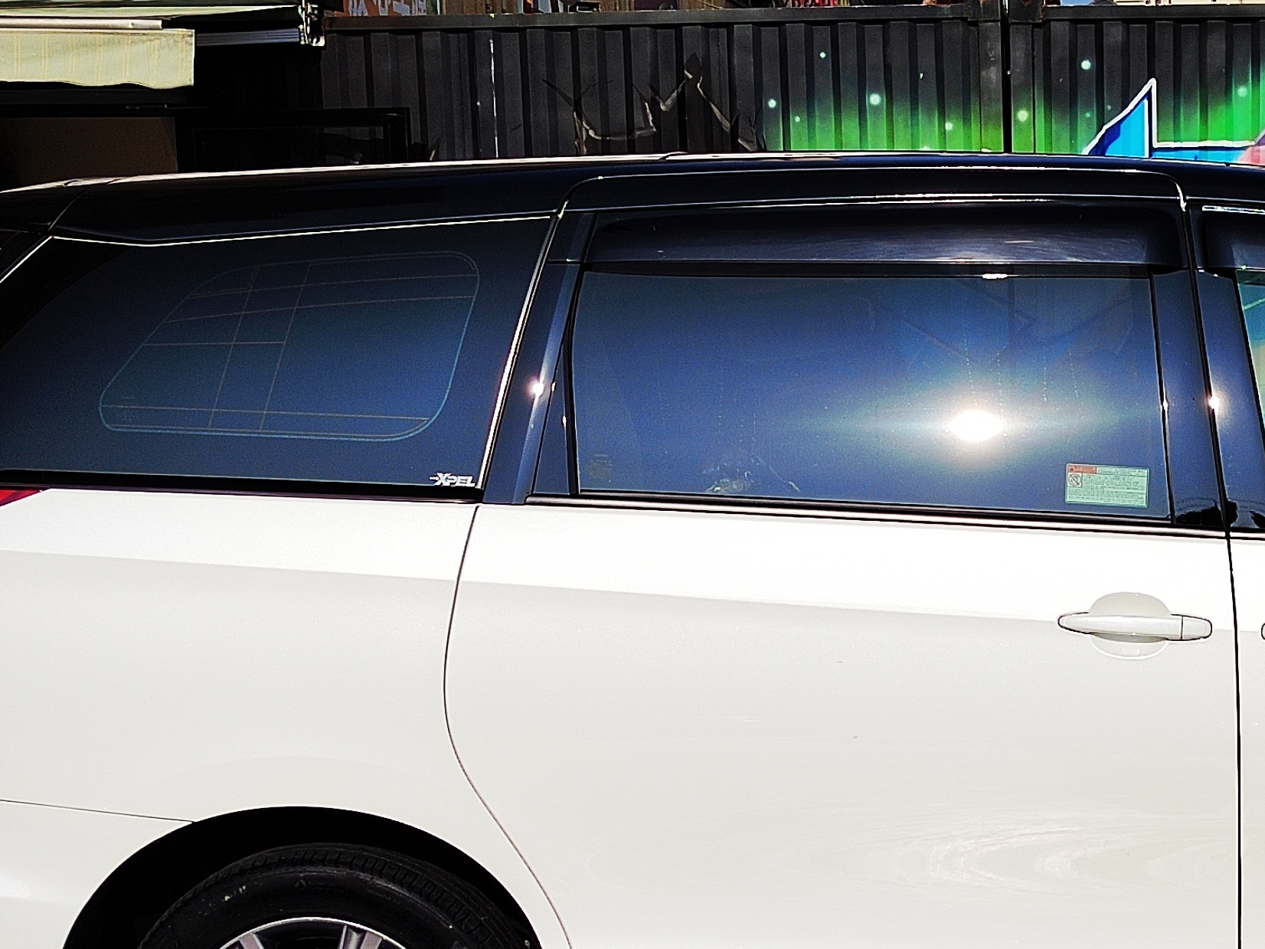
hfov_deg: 24.3
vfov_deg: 18.8
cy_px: 689
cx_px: 1137
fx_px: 2850
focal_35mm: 78
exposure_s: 1/2492
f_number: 1.9
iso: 150
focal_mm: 5.52
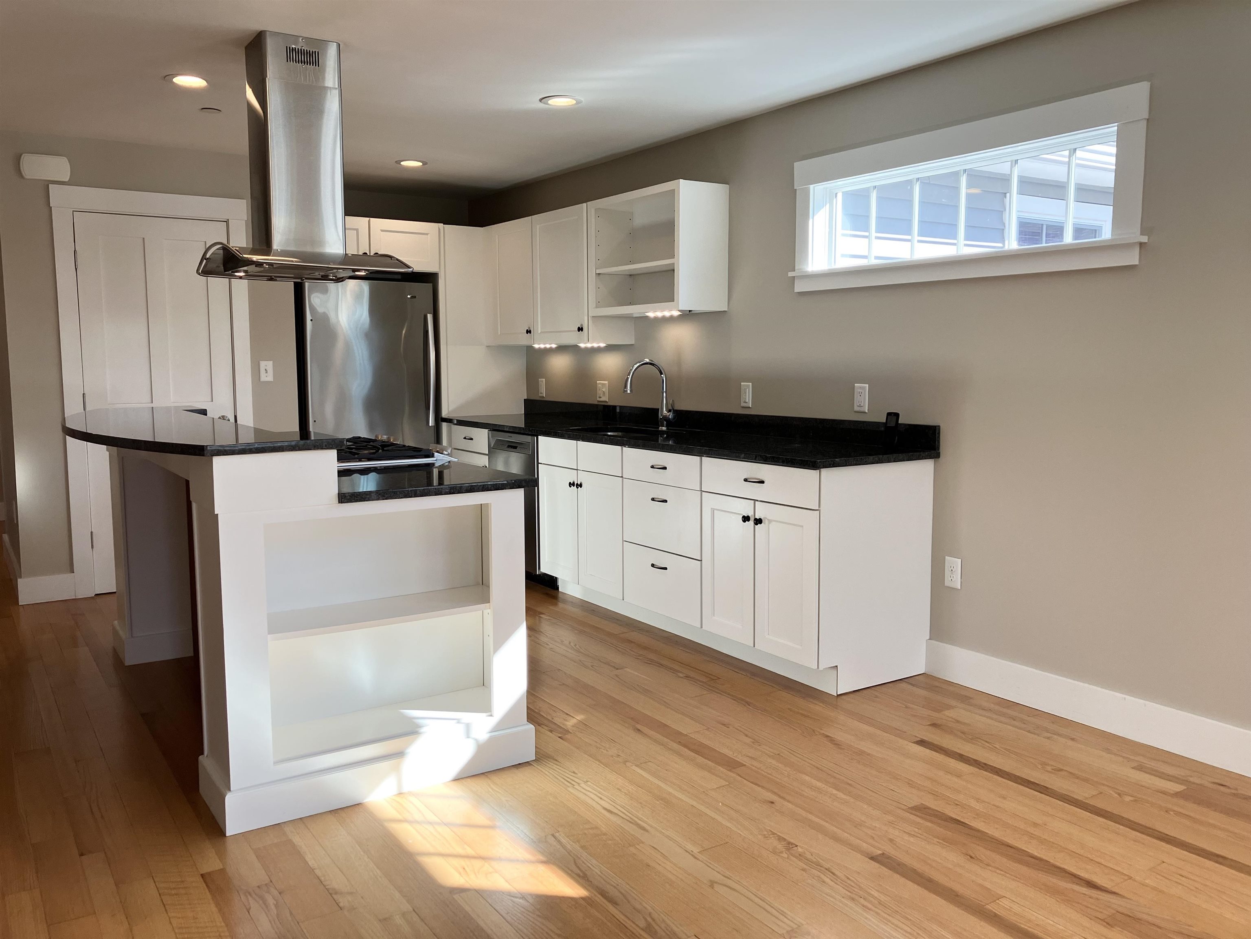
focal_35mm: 28
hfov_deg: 63.4
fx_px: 1012
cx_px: 626
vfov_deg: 49.7
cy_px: 470
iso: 50
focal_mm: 3.99
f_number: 1.8
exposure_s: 1/120
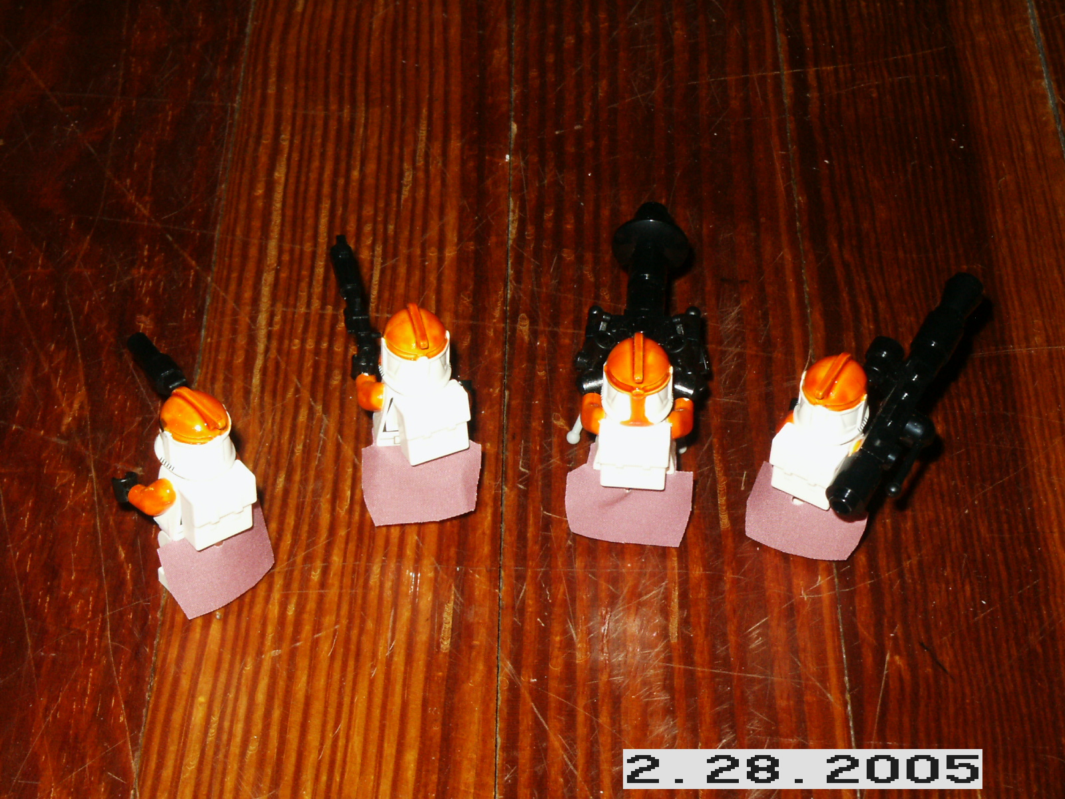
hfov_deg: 20.2
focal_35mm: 97
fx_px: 2984
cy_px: 400
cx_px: 532
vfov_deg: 15.2
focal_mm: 19.39
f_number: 8
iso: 200
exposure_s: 1/90
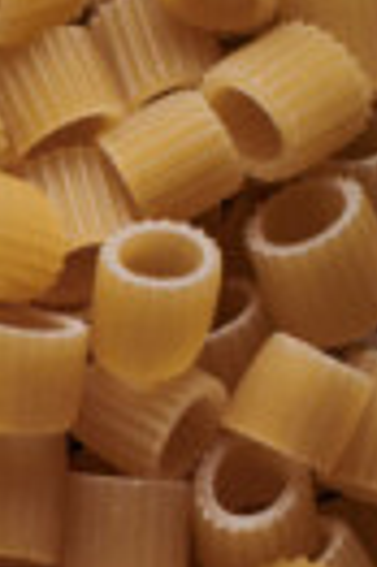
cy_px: 1112
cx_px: -1183
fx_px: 4803
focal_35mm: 305
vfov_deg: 6.6
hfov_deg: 4.2
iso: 160
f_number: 8
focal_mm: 50
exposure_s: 1/100
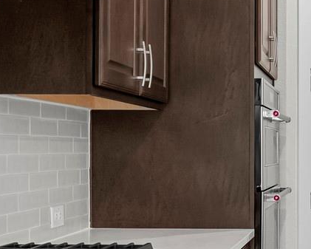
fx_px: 764
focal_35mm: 83
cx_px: 352
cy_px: 129
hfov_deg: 21.7
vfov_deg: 18.5
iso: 1250
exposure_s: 1/3
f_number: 11
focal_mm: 23
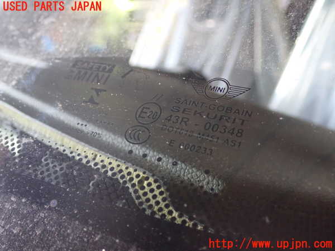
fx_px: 426
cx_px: 168
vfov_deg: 32.9
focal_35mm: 44
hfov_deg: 42.9
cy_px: 126
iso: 800
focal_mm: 7.84
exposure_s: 1/40
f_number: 2.9
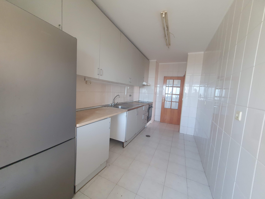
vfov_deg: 89.9
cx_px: 132
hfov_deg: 106.2
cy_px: 100
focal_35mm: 13
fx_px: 100
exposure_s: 1/50
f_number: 2.2
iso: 320
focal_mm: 1.8
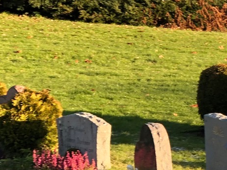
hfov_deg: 7.7
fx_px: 1633
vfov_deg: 6.0
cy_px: 89
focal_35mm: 249
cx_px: 417
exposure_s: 1/155
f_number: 2.8
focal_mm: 6.6
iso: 20
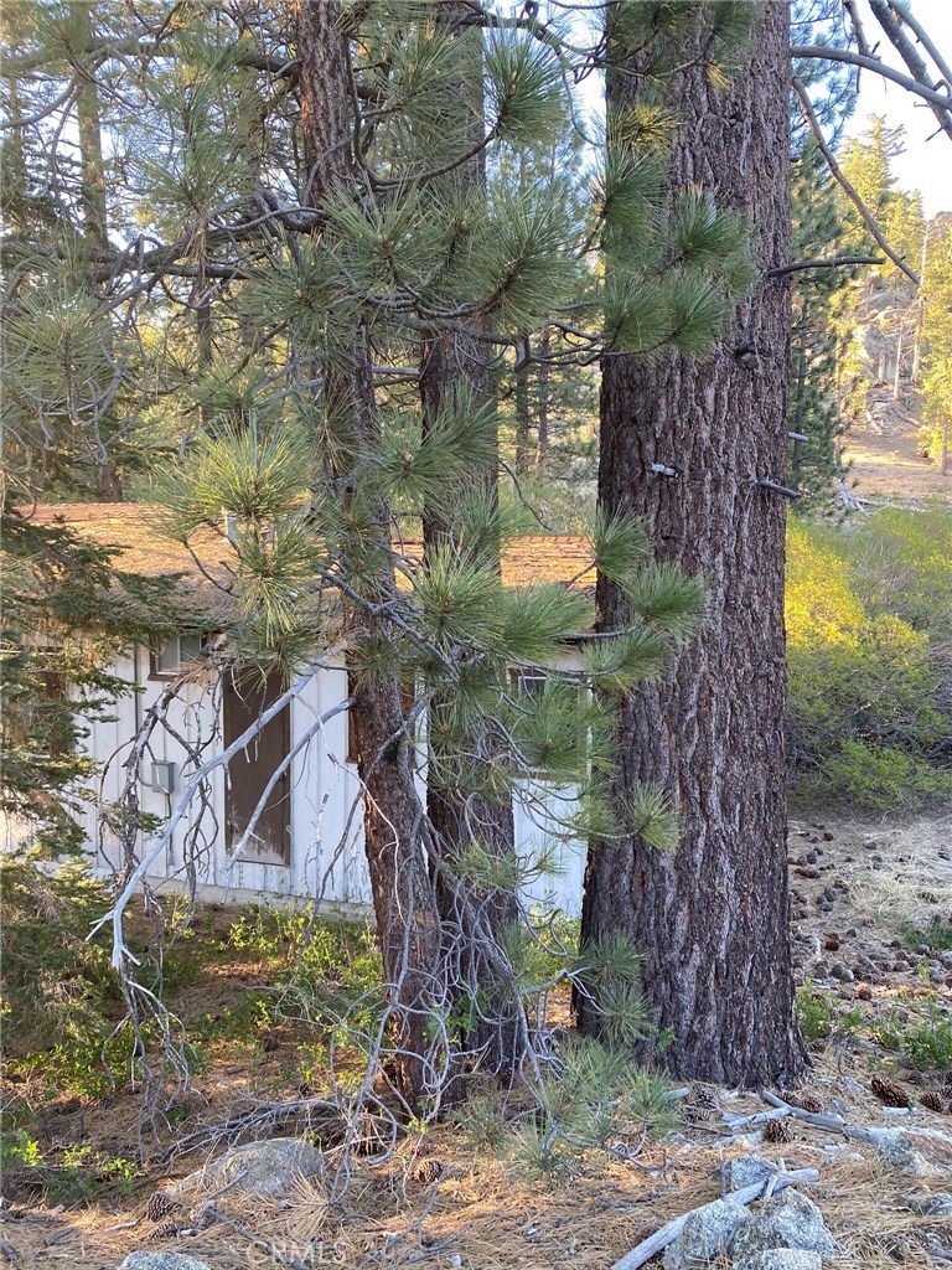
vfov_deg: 67.3
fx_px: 953
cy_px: 635
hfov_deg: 53.1
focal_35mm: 26
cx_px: 476
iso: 100
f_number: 1.8
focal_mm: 4.25
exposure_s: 1/121
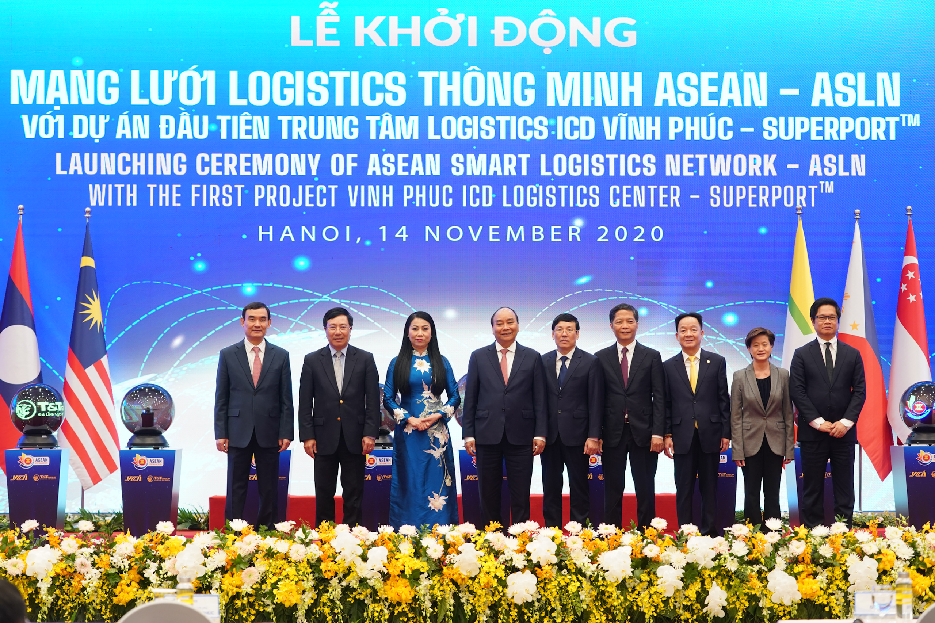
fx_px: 2337
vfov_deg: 15.2
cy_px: 312
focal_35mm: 90
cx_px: 468
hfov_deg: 22.6
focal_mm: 90
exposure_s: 1/60
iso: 1000
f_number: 4
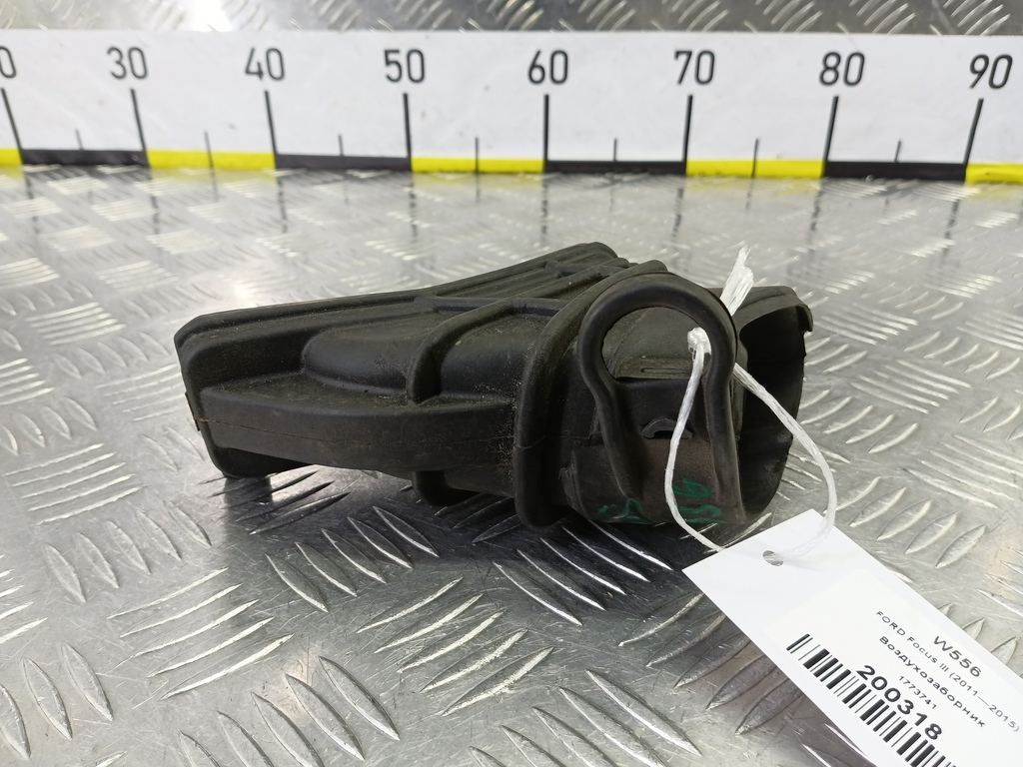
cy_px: 384
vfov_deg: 58.9
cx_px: 512
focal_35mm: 23
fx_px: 680
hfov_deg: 73.9
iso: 162
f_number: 1.6
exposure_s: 1/50
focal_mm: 4.11
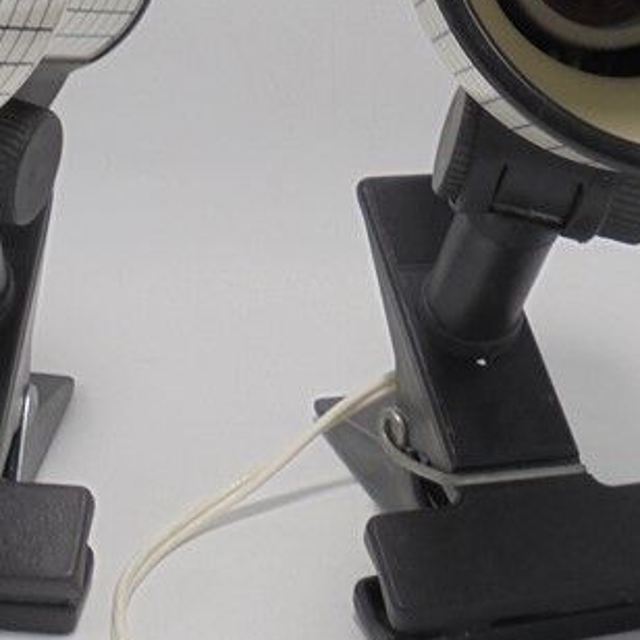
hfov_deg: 17.7
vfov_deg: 17.6
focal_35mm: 98
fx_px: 2050
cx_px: 237
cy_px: 157
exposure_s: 1/60
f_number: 4.2
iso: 100
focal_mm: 6.9
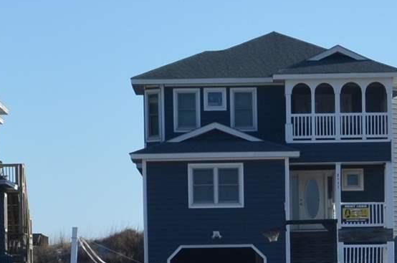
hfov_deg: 7.7
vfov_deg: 5.1
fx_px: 2927
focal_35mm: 266
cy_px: 393
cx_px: 305
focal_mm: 32
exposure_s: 1/400
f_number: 10
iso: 200
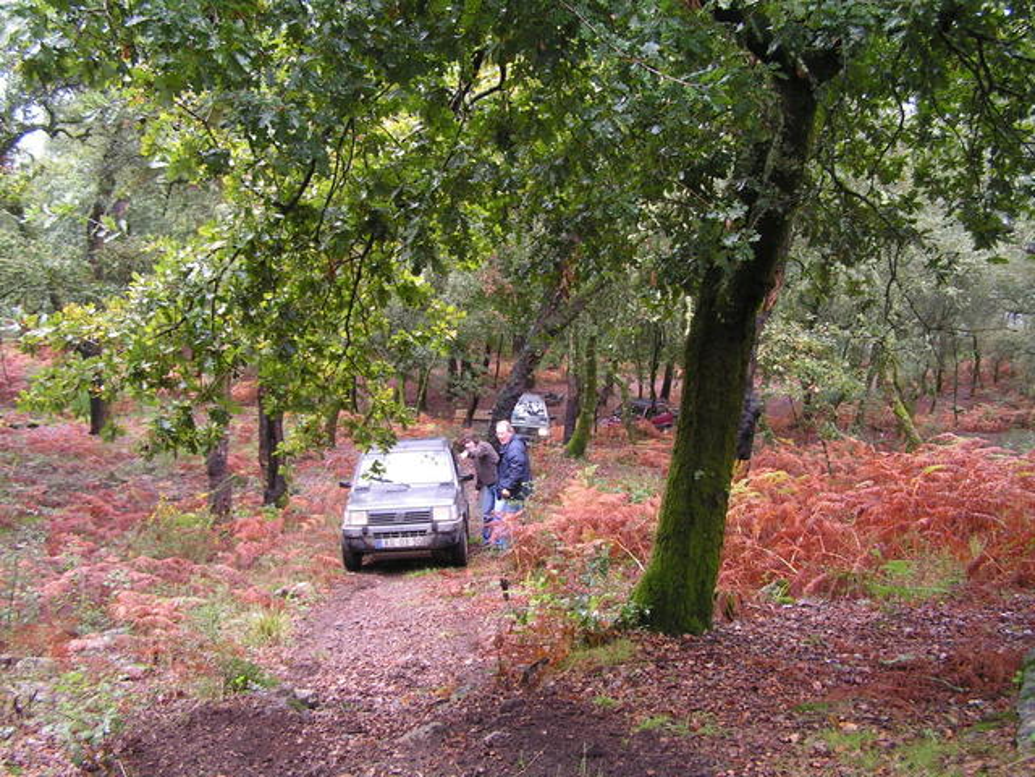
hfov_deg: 49.0
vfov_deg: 37.7
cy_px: 388
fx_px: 1136
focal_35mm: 38
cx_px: 518
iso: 50
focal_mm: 6.3
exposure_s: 1/40
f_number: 2.8
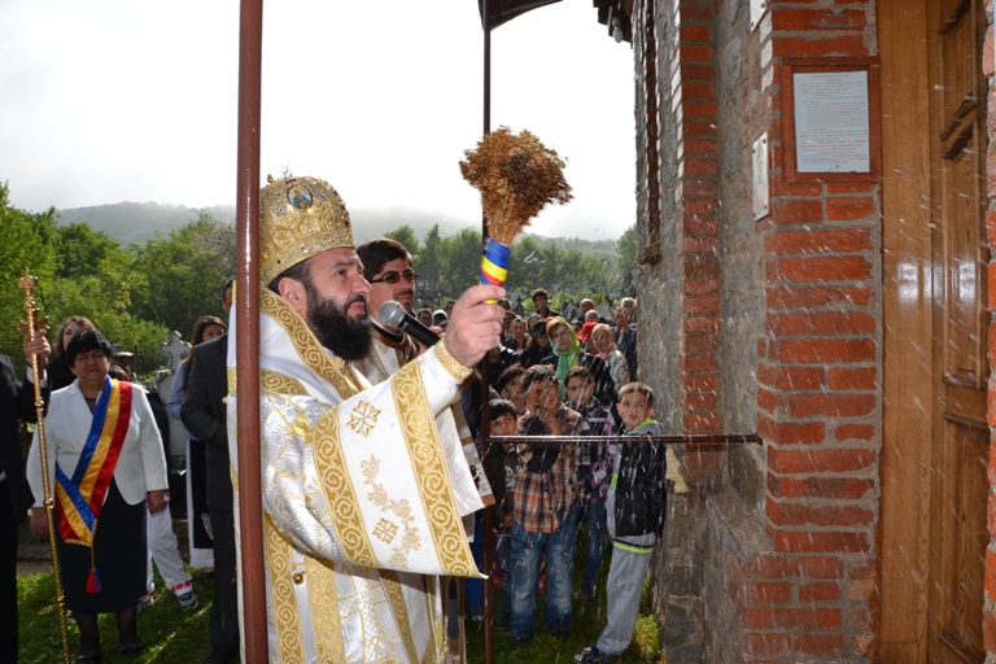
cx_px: 498
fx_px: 747
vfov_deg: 47.9
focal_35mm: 27
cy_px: 332
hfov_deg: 67.4
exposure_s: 1/200
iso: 100
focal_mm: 18
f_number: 11
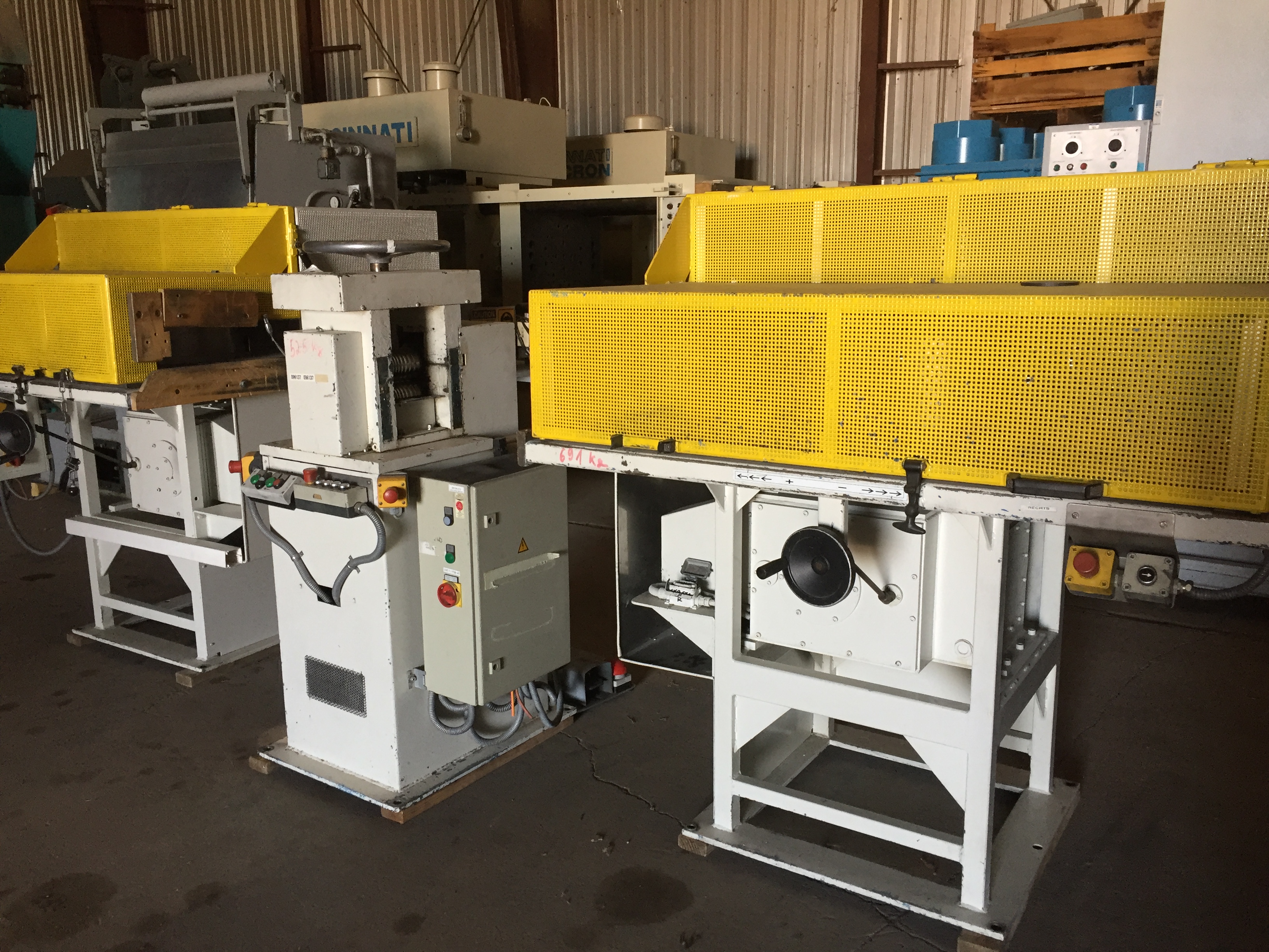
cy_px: 476
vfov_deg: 48.2
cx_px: 634
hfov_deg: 61.7
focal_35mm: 29
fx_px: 1063
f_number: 2.2
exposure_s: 1/30
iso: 100
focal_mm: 4.15
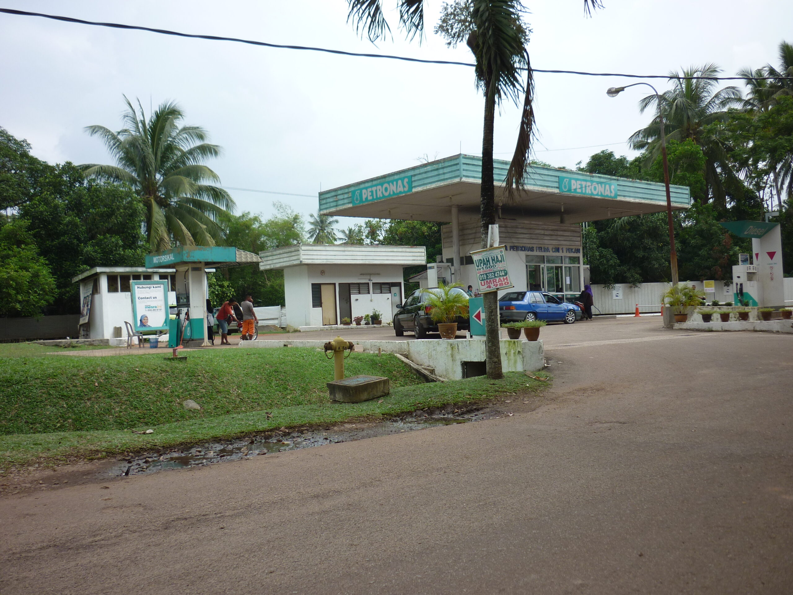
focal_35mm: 33
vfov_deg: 42.9
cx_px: 396
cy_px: 298
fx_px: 756
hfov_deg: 55.4
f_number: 2.8
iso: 80
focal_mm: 5.5
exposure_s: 1/800
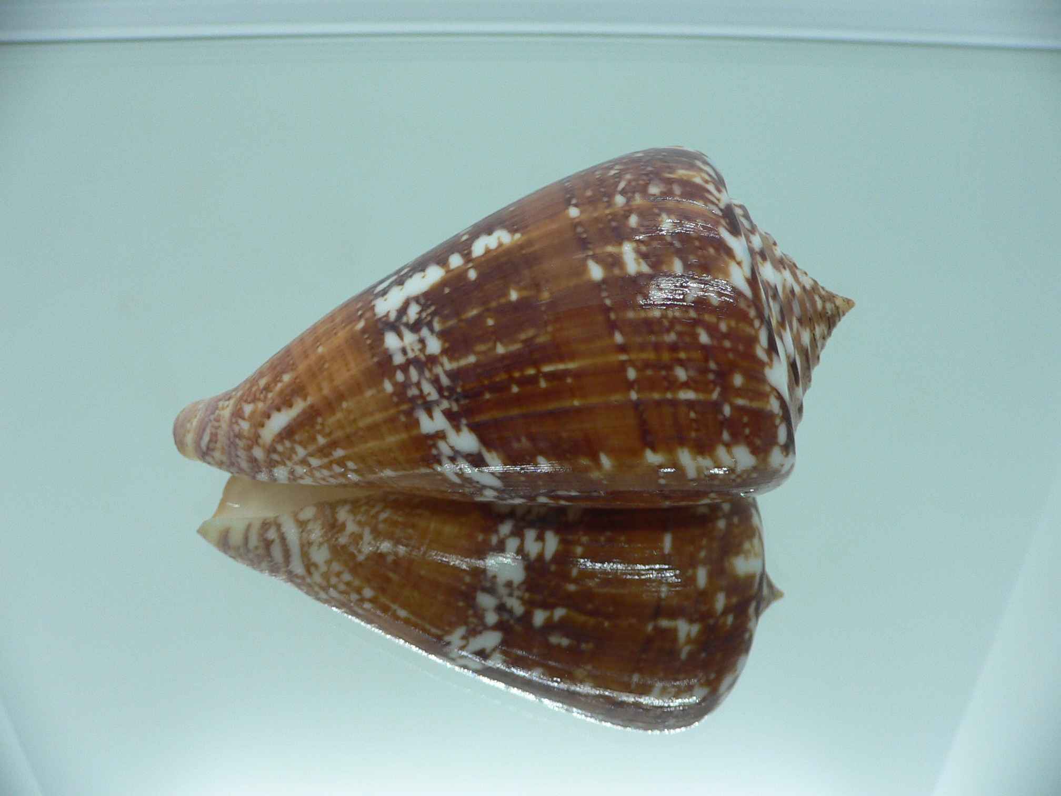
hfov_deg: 52.6
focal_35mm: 35
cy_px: 398
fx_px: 1073
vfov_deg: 40.7
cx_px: 530
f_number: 2.8
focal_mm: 4.6
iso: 100
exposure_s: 1/60
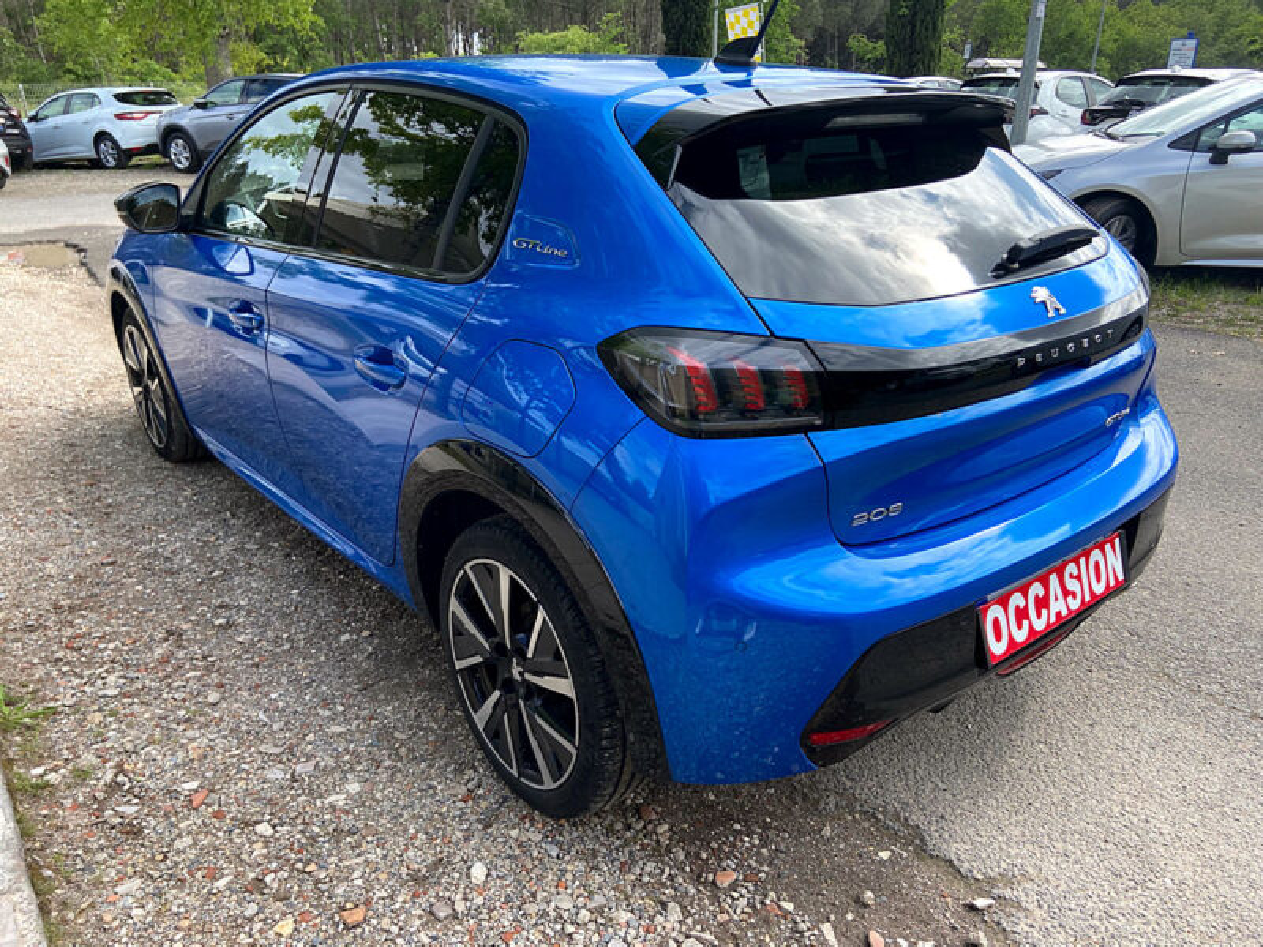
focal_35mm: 26
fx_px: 949
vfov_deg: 53.1
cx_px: 632
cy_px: 474
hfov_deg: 67.3
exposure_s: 1/742
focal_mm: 4.25
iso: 32
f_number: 1.8
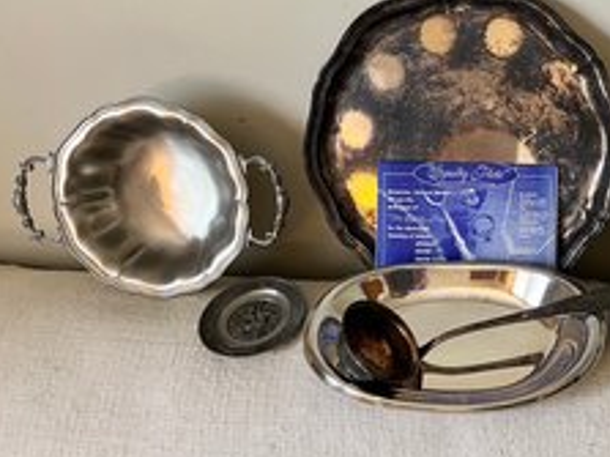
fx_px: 704
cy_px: 168
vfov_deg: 35.7
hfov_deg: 45.2
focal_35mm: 40
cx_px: 458
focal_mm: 5.7
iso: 320
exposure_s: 1/60
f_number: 1.5
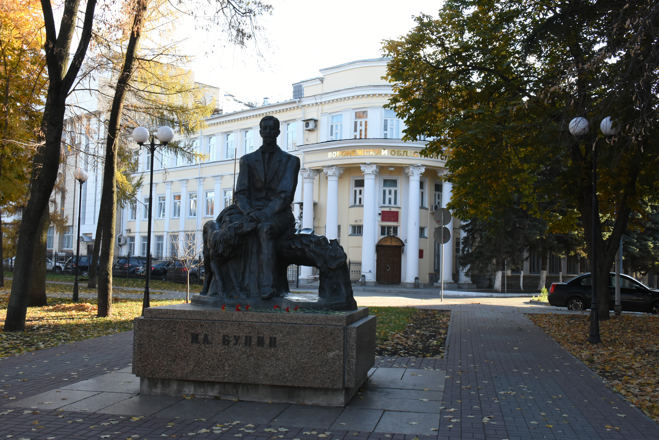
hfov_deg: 51.3
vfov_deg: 35.5
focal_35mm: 38
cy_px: 220
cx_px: 330
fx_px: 687
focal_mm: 25
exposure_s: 1/250
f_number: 8
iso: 1250
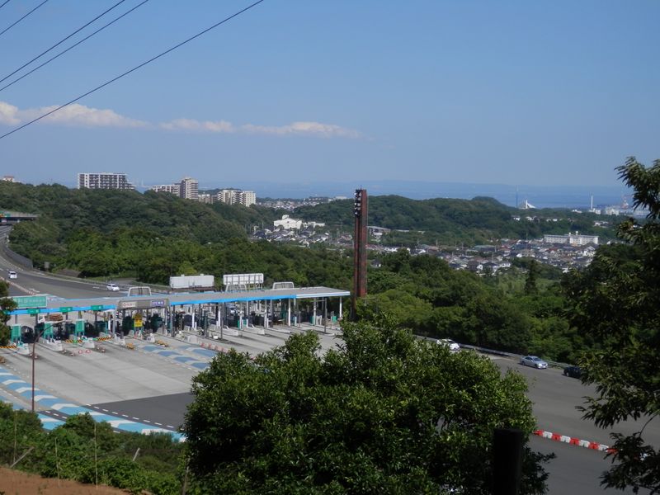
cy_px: 248
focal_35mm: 49
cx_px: 330
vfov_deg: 29.7
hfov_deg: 38.9
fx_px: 934
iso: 80
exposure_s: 1/160
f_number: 11.2
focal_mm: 8.9
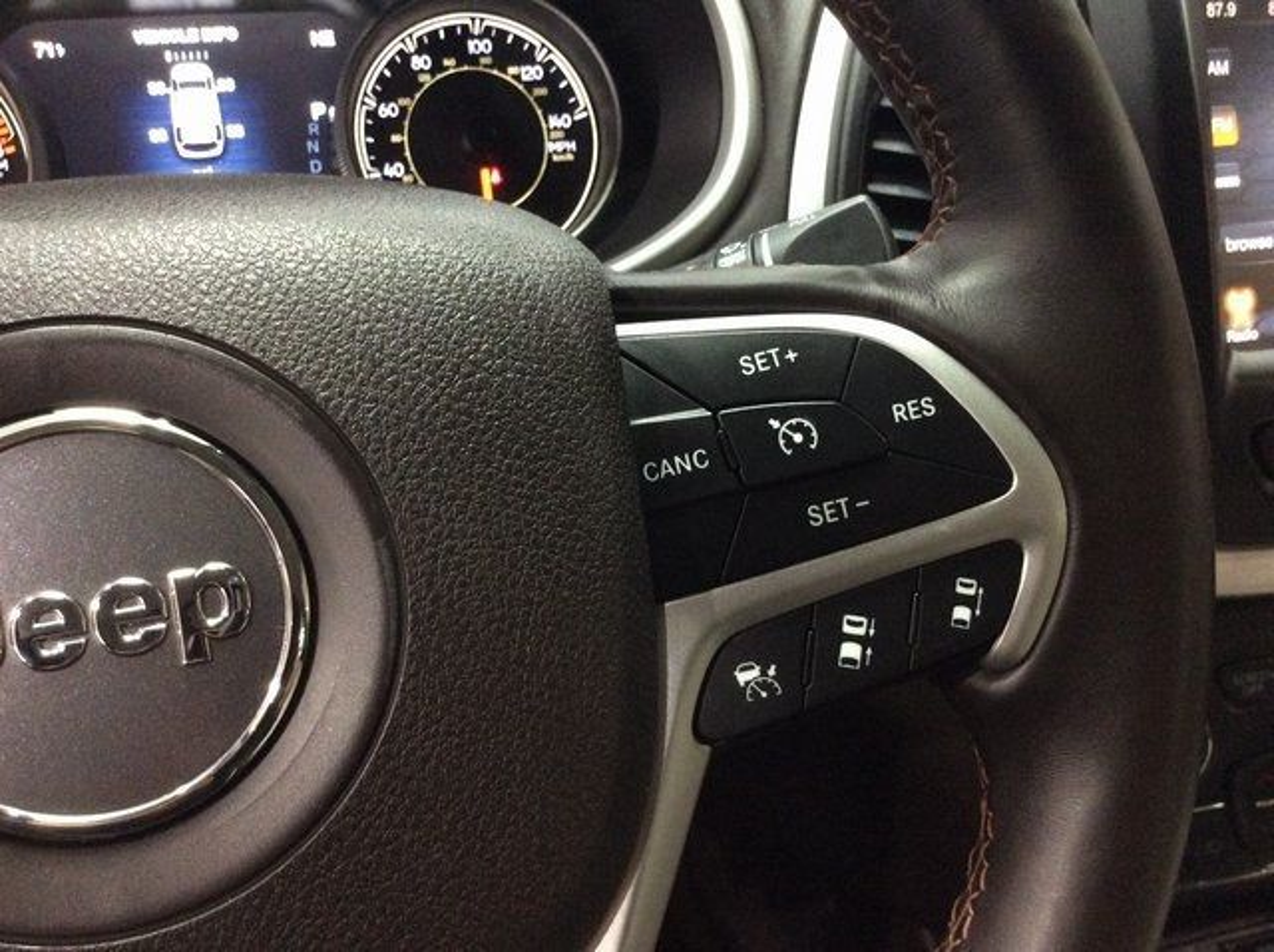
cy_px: 476
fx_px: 1176
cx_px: 637
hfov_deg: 56.9
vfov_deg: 44.1
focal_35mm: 32
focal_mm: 3.3
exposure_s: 1/17
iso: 250
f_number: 2.4
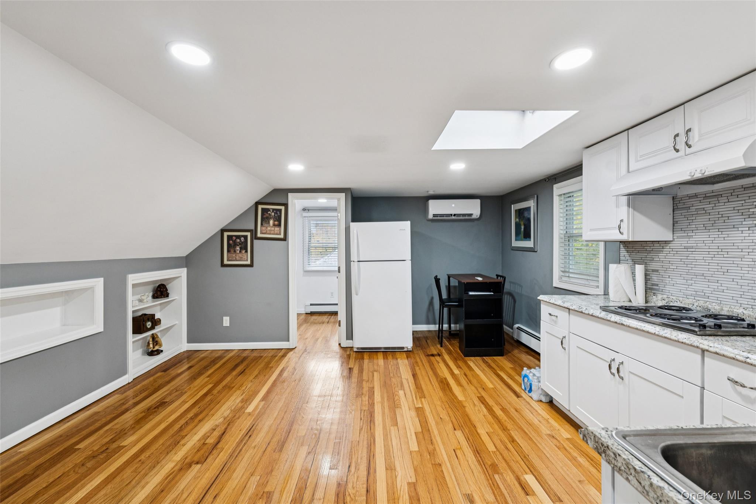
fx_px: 294
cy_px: 252
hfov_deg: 104.3
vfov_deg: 81.2
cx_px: 378
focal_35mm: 14
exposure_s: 1/25
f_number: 8
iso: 800
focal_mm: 14
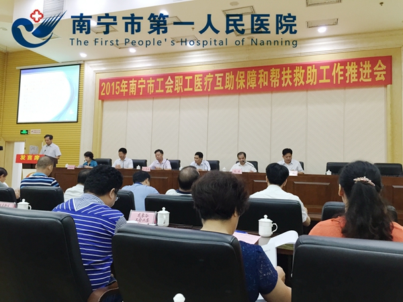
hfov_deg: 61.7
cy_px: 151
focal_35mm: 29
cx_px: 202
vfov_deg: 48.2
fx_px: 338
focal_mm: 4.15
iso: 100
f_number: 2.2
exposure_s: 1/30
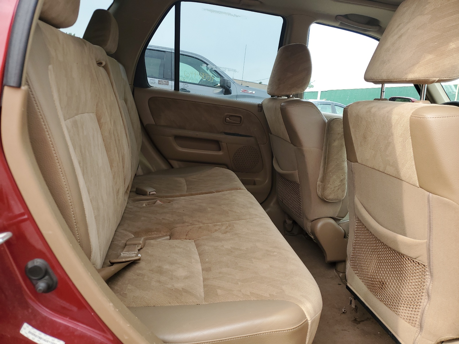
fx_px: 345
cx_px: 230
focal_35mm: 26
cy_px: 172
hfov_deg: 67.3
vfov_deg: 53.1
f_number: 1.5
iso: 50
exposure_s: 1/294
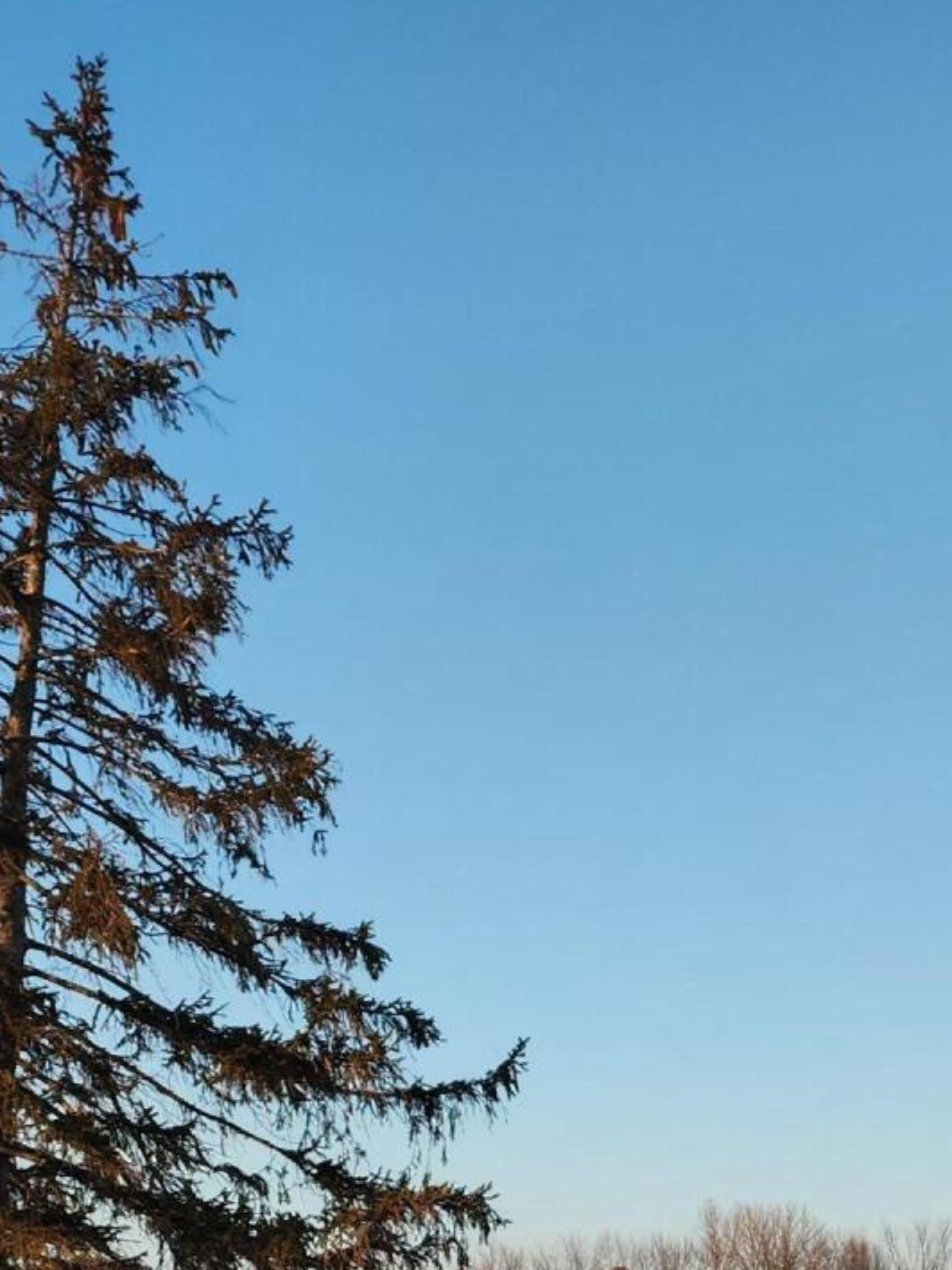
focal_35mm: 65
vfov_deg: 25.0
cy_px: 1740
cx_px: 952
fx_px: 2383
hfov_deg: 21.8
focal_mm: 6.4
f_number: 1.8
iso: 12
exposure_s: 1/349
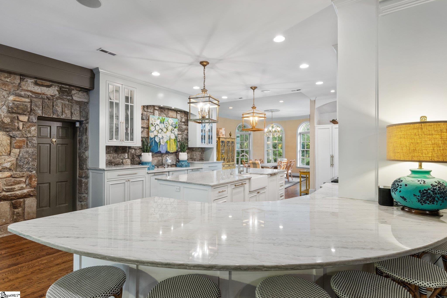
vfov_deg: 67.4
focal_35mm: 18
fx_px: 223
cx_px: 224
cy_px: 149
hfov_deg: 90.0
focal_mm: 18
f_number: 9
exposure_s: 1.6
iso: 200
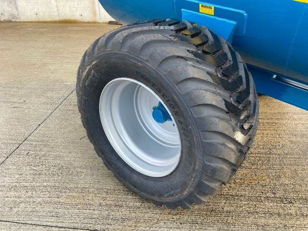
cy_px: 116
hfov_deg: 67.3
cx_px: 154
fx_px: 231
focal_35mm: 26
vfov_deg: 53.1
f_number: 1.6
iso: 40
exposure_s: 1/121
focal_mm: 4.2
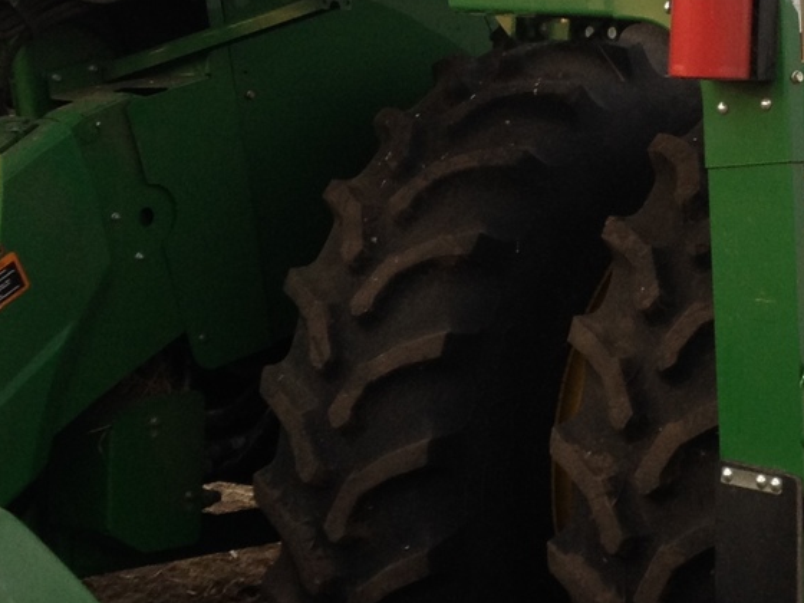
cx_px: 801
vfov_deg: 11.5
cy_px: 102
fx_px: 2973
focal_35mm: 128
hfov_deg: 15.1
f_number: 2.4
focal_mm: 4.28
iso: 50
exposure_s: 1/178
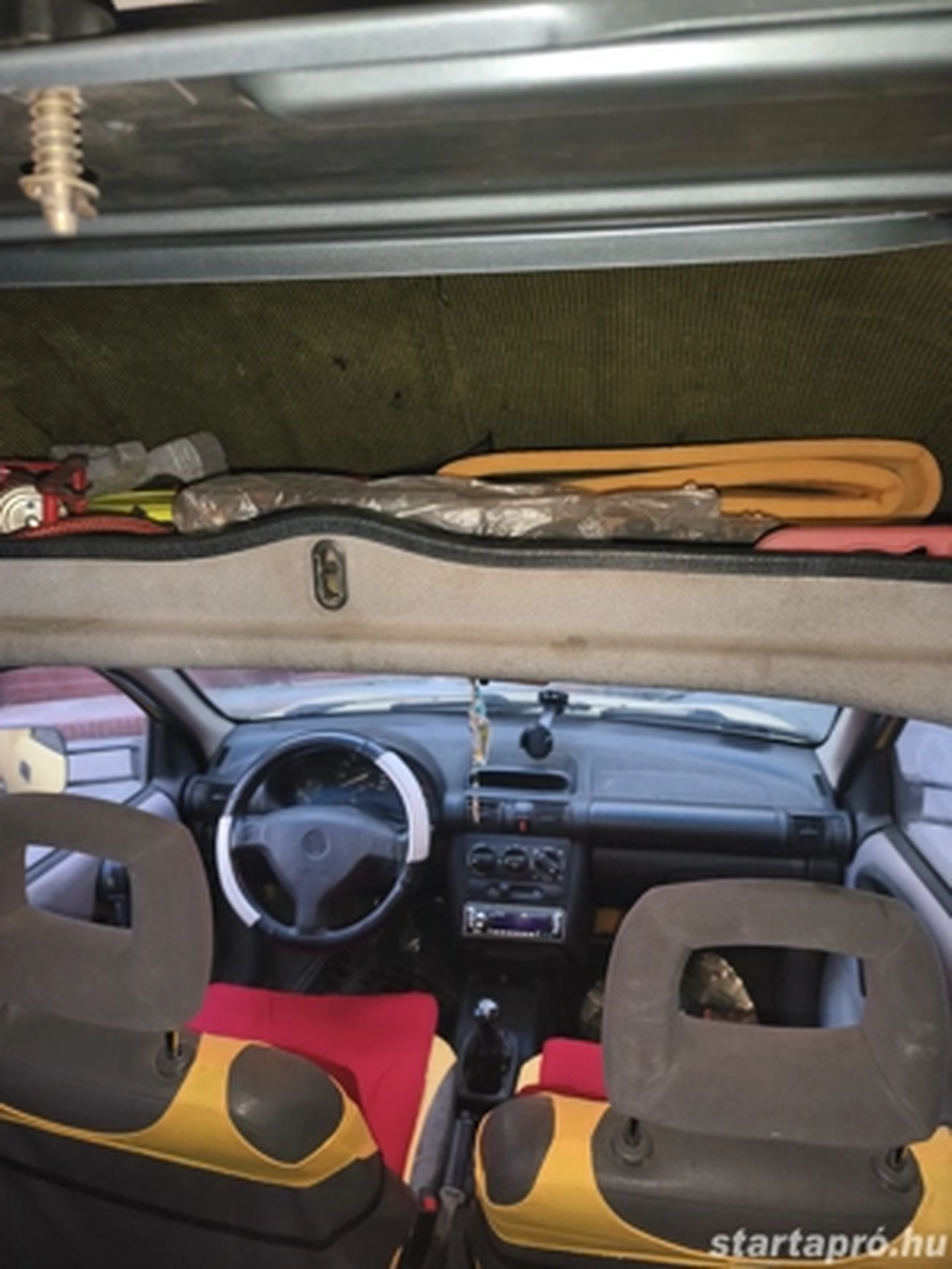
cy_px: 634
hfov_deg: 58.9
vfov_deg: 73.9
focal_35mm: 23
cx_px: 476
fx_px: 843
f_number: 1.65
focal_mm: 6.14
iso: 1000
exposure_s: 1/33.3
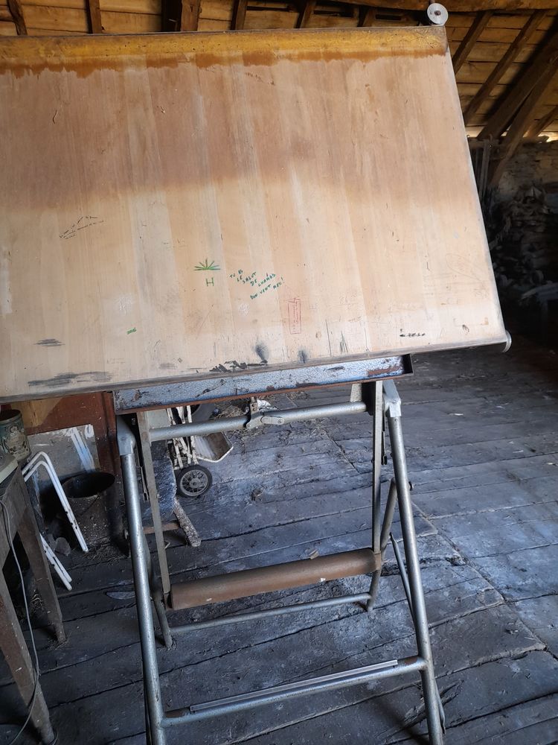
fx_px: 537
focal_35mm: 25
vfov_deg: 69.4
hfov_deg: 54.9
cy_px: 372
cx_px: 279
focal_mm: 4.6
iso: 125
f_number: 2
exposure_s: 1/50
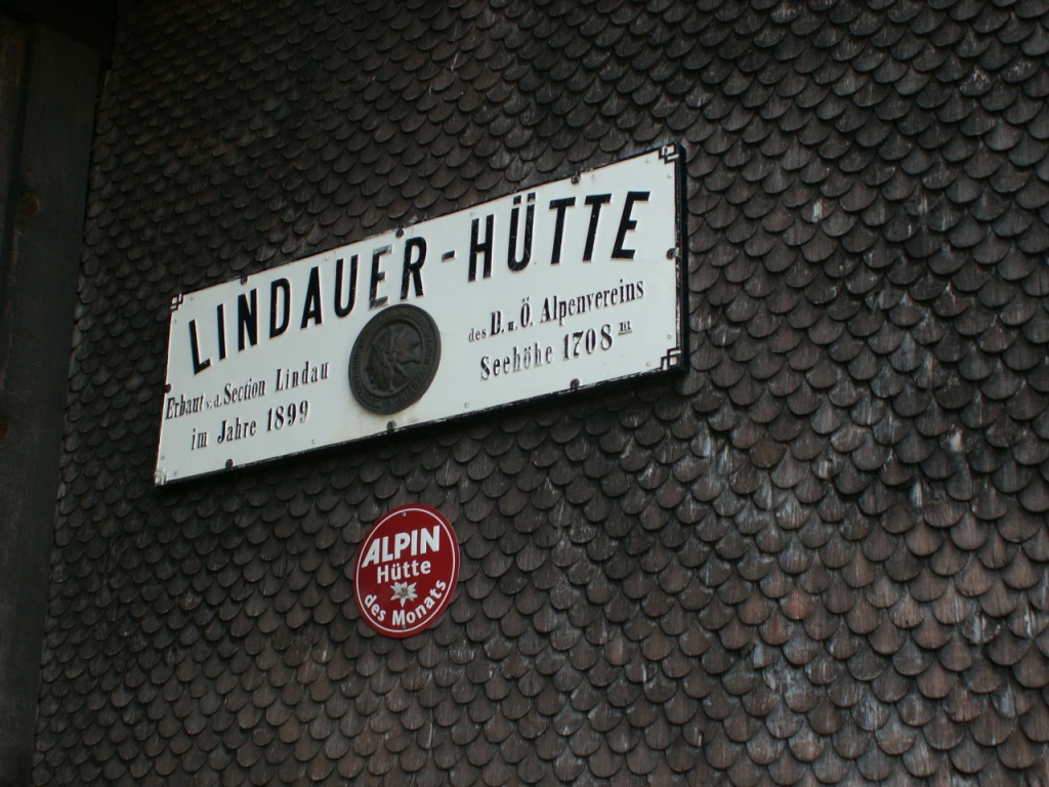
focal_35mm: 56
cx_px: 524
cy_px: 394
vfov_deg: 26.1
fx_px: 1697
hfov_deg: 34.3
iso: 50
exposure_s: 1/60
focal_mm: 9.33
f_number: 4
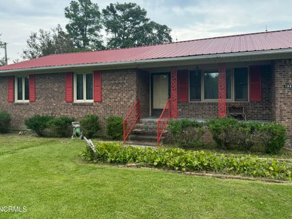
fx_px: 228
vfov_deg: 51.2
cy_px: 97
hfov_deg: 65.3
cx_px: 139
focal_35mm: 27
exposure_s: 1/1339
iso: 80
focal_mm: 6.76
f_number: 1.78
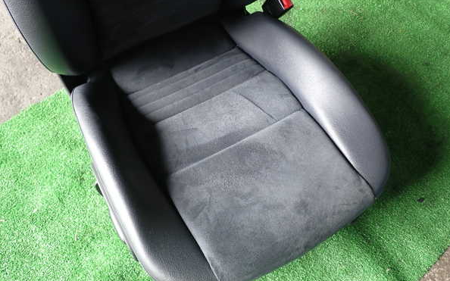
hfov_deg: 62.9
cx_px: 227
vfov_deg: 41.8
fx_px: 368
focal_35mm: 30
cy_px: 144
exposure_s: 1/80
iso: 100
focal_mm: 5.05
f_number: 2.2
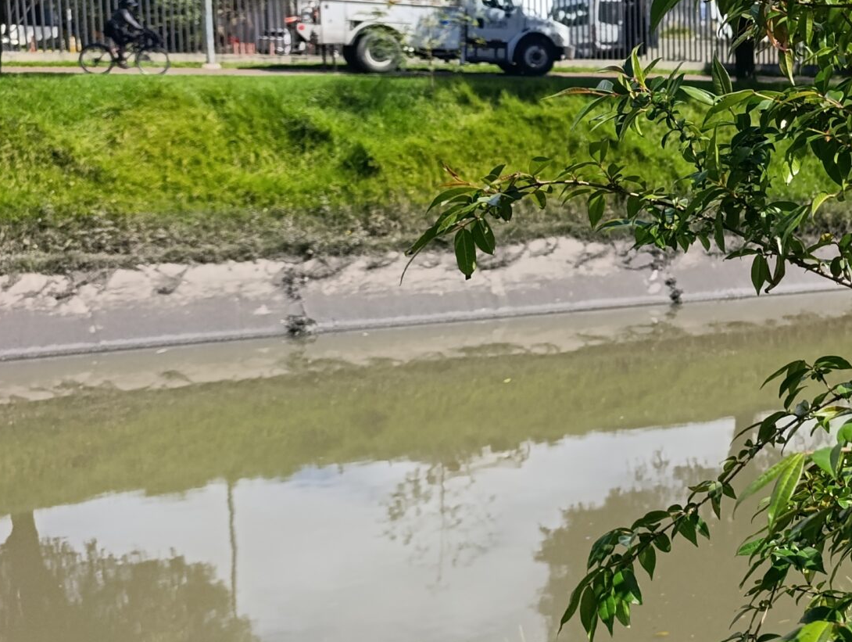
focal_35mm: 54
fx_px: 1331
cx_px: 927
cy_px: 234
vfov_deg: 27.0
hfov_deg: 31.6
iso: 50
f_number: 1.6
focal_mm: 6.14
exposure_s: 1/784
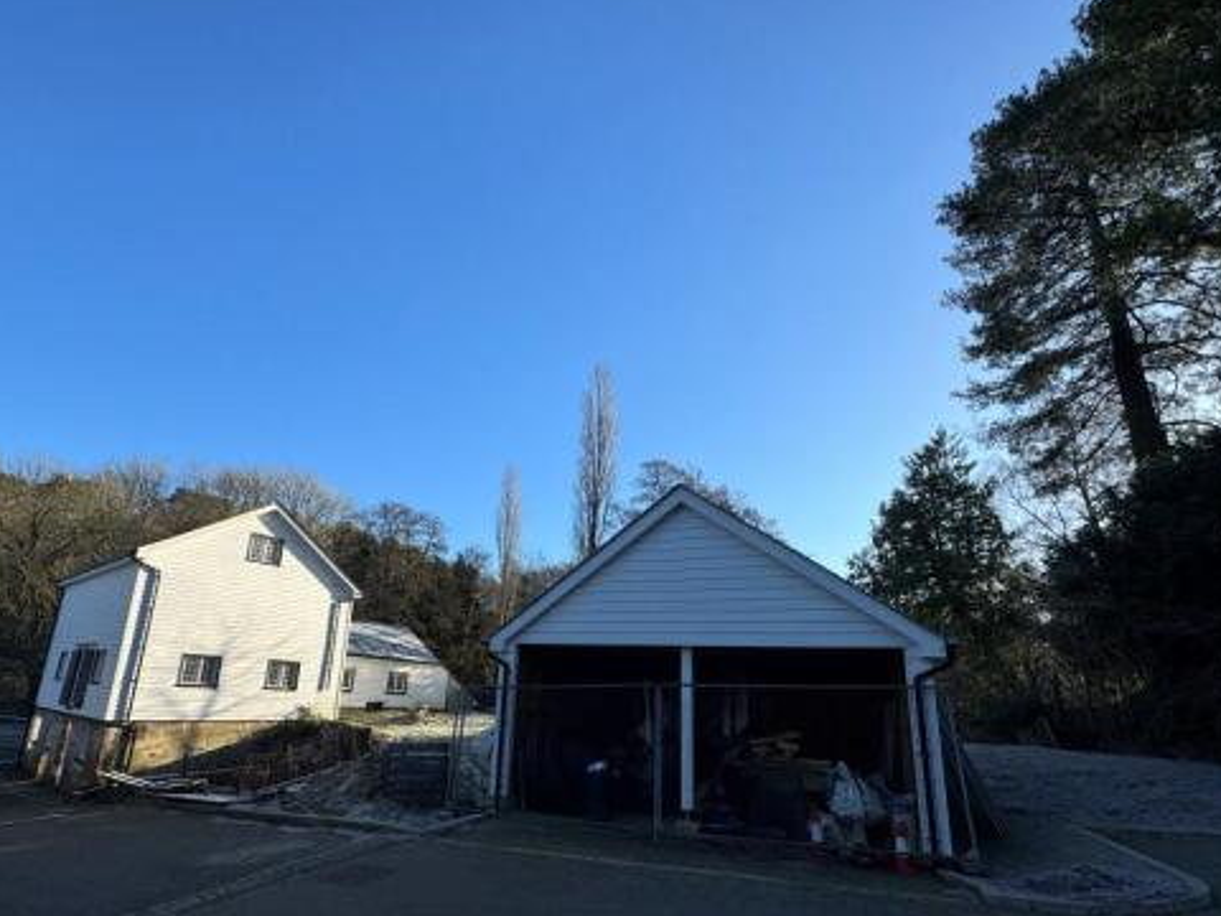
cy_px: 541
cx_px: 571
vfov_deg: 74.1
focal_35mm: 17
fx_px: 600
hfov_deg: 90.9
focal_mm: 2.22
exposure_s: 1/1217
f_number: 2.2
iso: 40
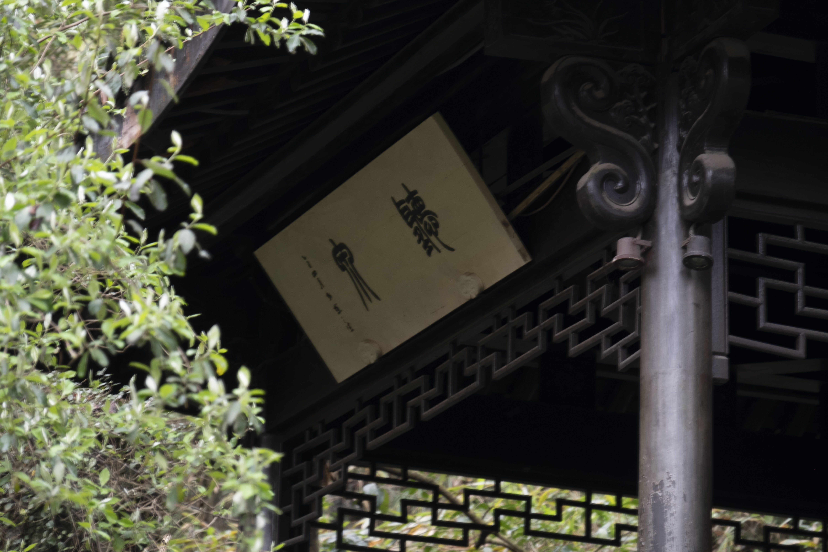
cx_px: 414
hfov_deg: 12.5
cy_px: 276
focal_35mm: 165
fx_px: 3795
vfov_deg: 8.3
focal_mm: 110
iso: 400
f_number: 5.6
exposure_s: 1/8
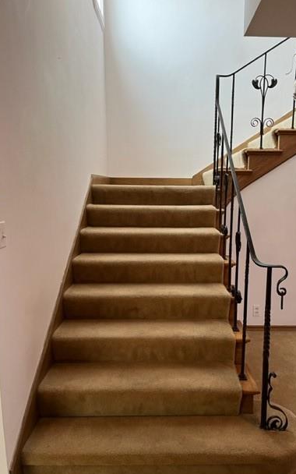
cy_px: 248
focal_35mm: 29
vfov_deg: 64.6
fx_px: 374
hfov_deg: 42.9
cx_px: 181
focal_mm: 5.1
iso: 100
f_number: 1.6
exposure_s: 1/60
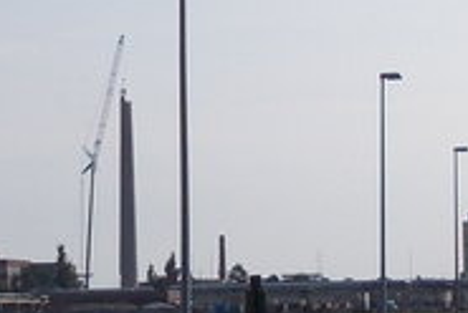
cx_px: 73
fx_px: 2279
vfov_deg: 7.9
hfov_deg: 11.7
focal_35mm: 175
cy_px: 220
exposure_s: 1/400
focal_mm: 4.6
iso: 80
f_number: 8
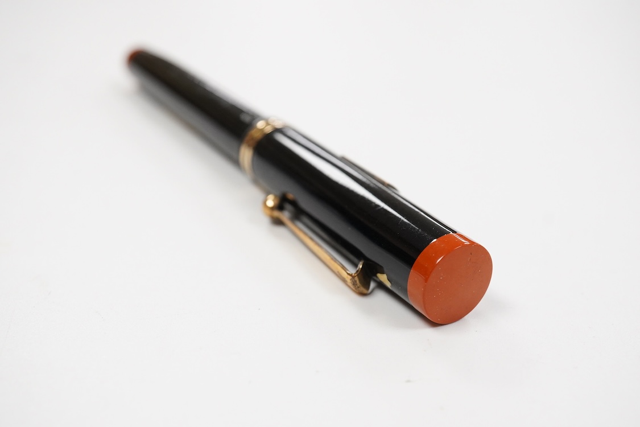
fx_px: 800
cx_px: 320
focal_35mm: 45
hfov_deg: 43.6
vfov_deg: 29.9
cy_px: 214
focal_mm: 30
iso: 2500
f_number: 10
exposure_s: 1/200
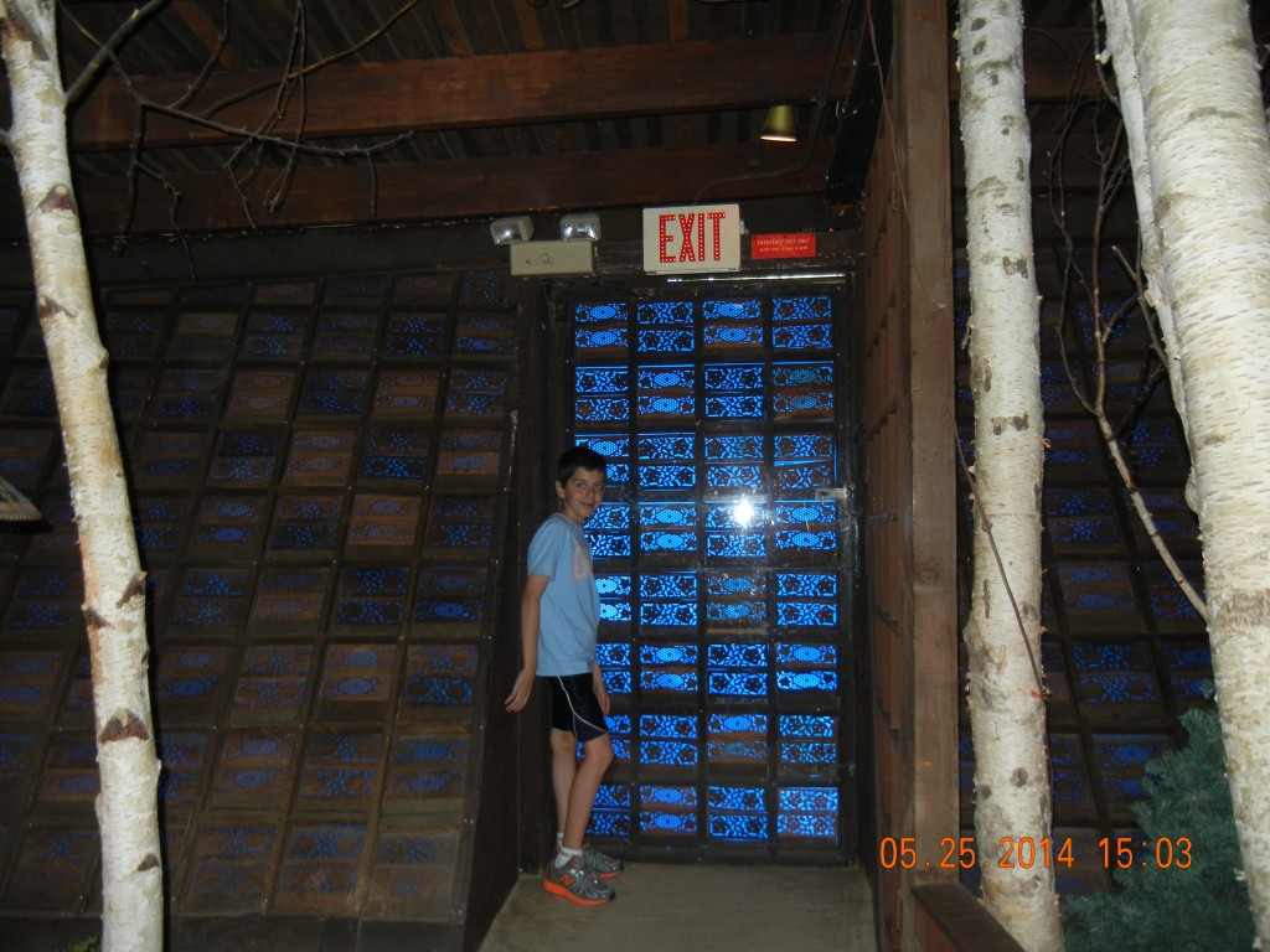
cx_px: 635
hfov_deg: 60.0
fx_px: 1101
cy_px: 476
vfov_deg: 46.8
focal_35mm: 30
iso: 280
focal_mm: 5.4
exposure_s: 1/30
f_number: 3.5
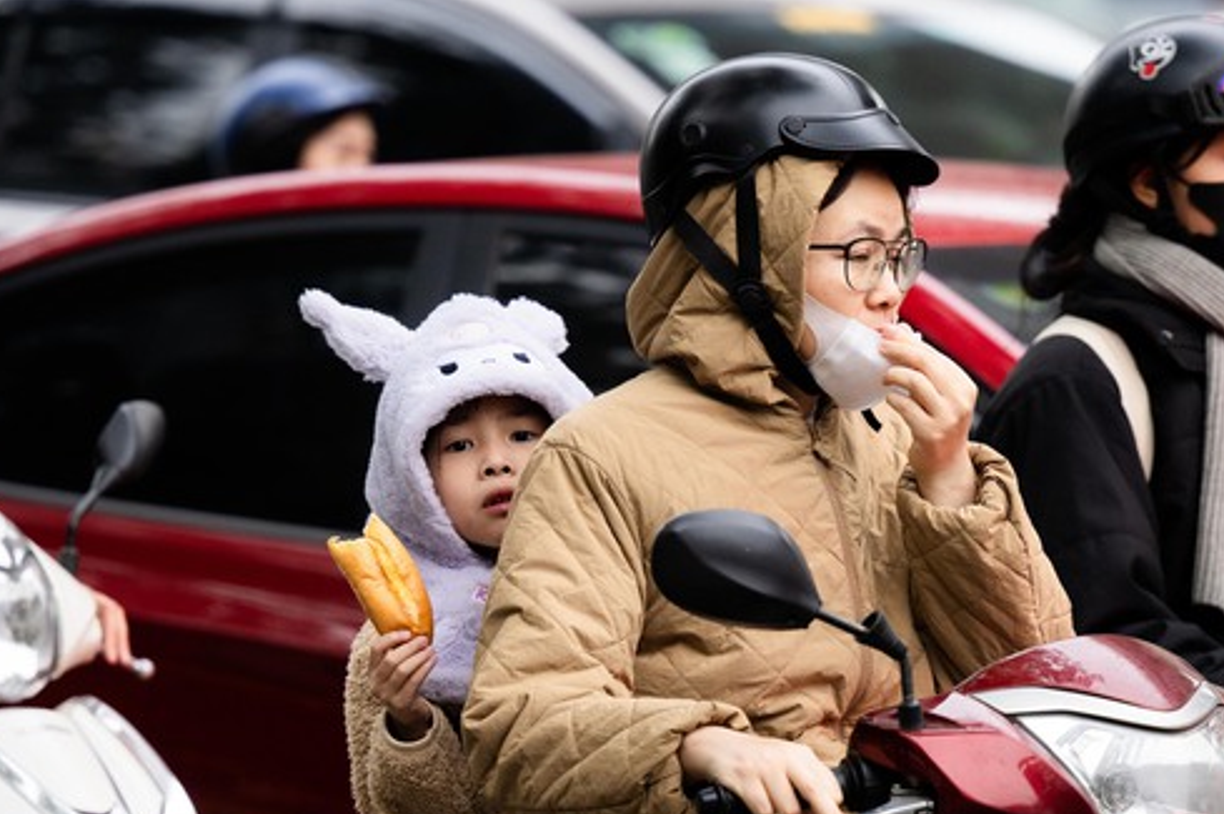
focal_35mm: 275
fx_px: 9340
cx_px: 726
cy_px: 503
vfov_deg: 5.0
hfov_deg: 7.5
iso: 1250
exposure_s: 1/250
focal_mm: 140
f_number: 2.8
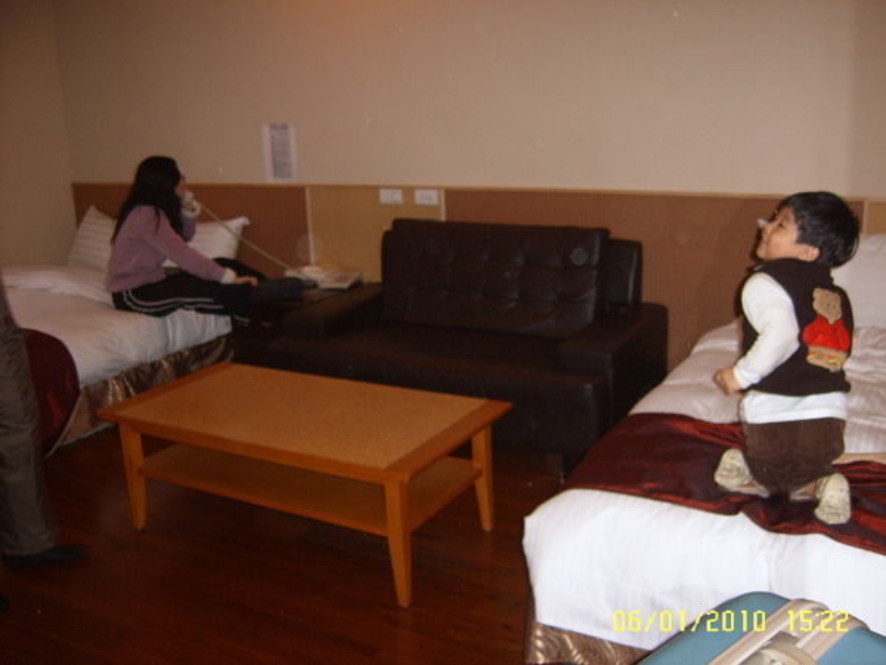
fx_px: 896
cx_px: 443
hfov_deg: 52.6
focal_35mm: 35
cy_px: 332
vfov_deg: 40.7
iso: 100
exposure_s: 1/30
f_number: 2.8
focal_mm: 5.8
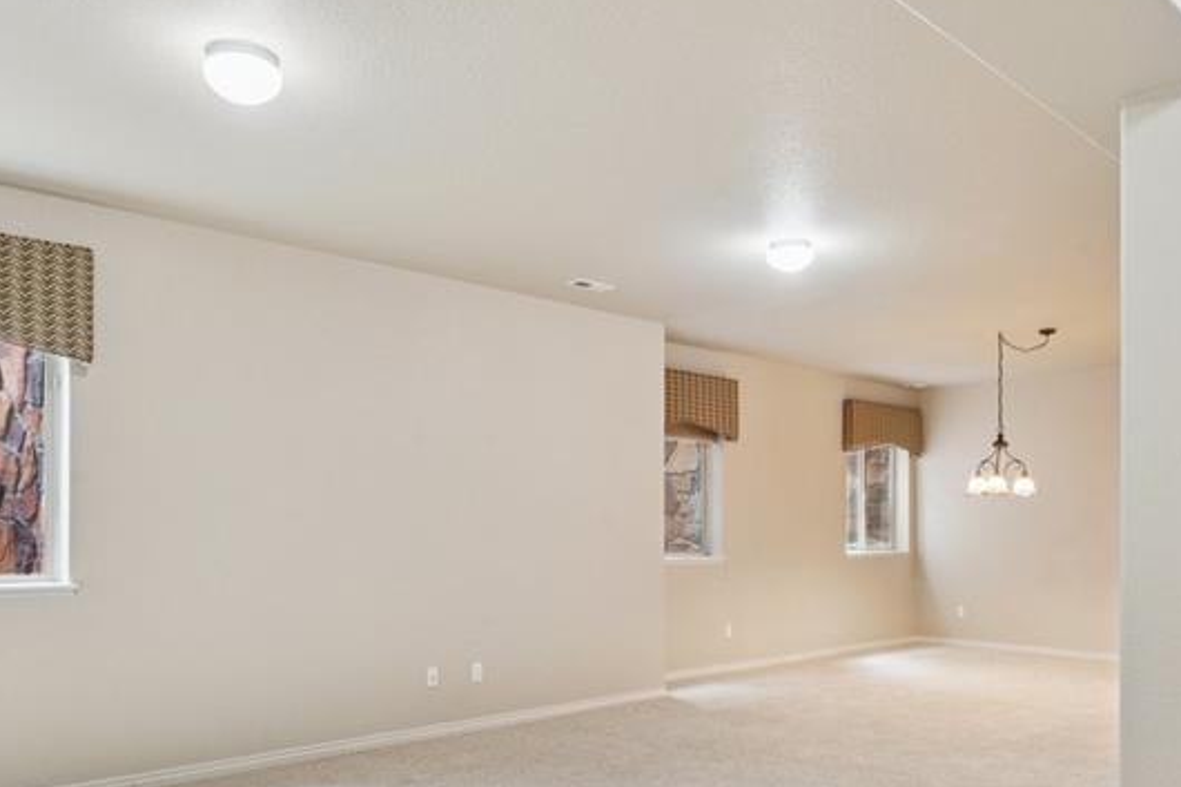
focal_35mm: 29
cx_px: 624
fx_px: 951
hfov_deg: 63.6
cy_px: 553
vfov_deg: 44.0
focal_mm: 15
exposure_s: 2.5
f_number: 11
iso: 100
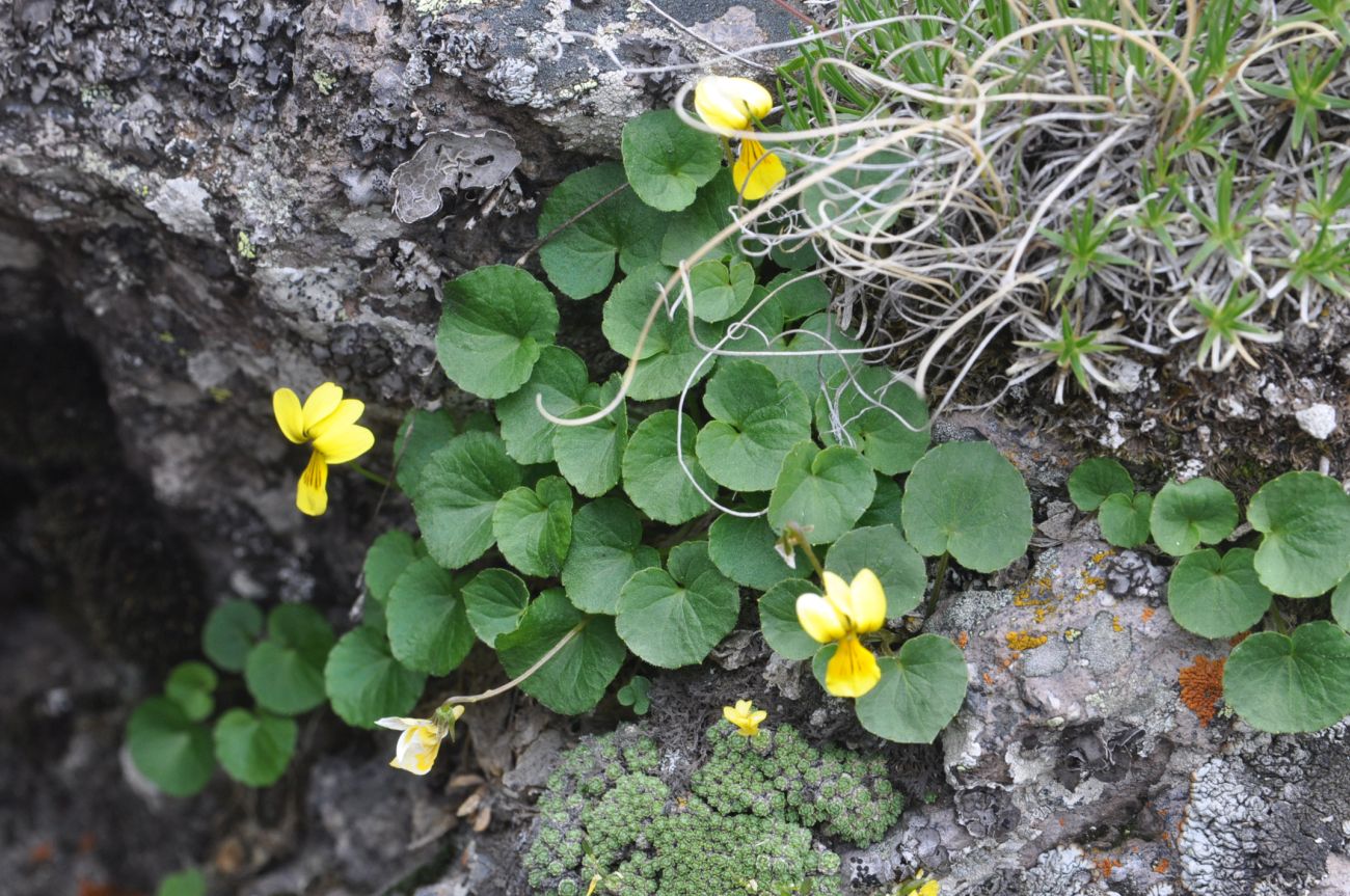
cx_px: 675
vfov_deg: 12.1
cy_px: 448
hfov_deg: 18.2
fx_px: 4213
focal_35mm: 112
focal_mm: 75
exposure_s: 1/125
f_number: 9
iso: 400
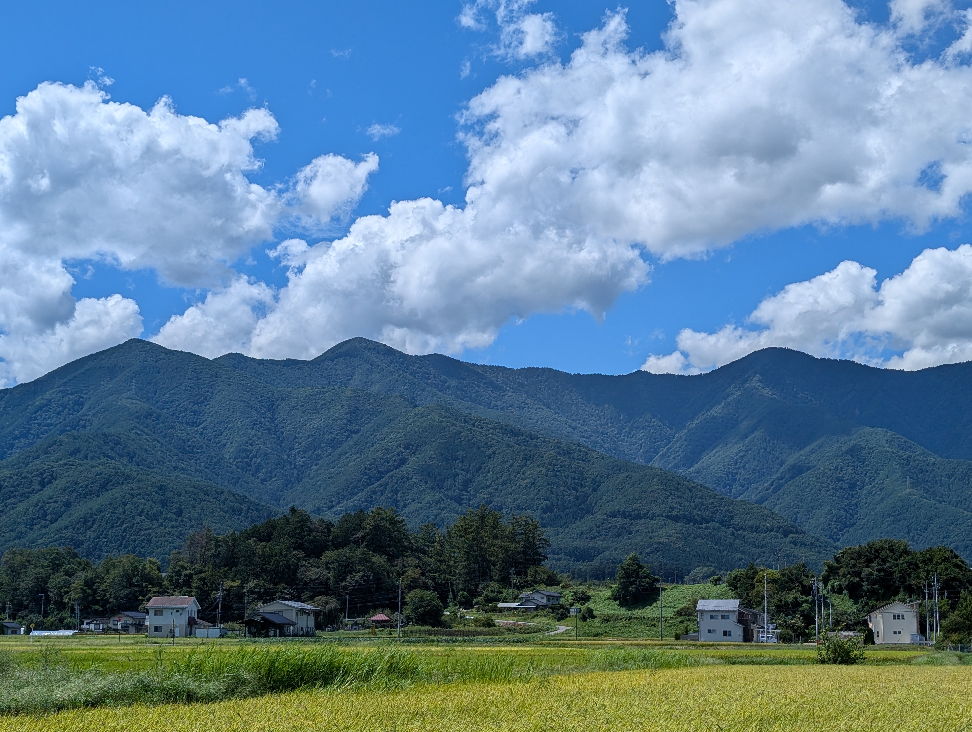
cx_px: 486
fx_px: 1378
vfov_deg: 29.7
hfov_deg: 38.9
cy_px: 366
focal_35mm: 49
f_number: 1.68
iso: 20
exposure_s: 1/2370
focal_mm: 6.9
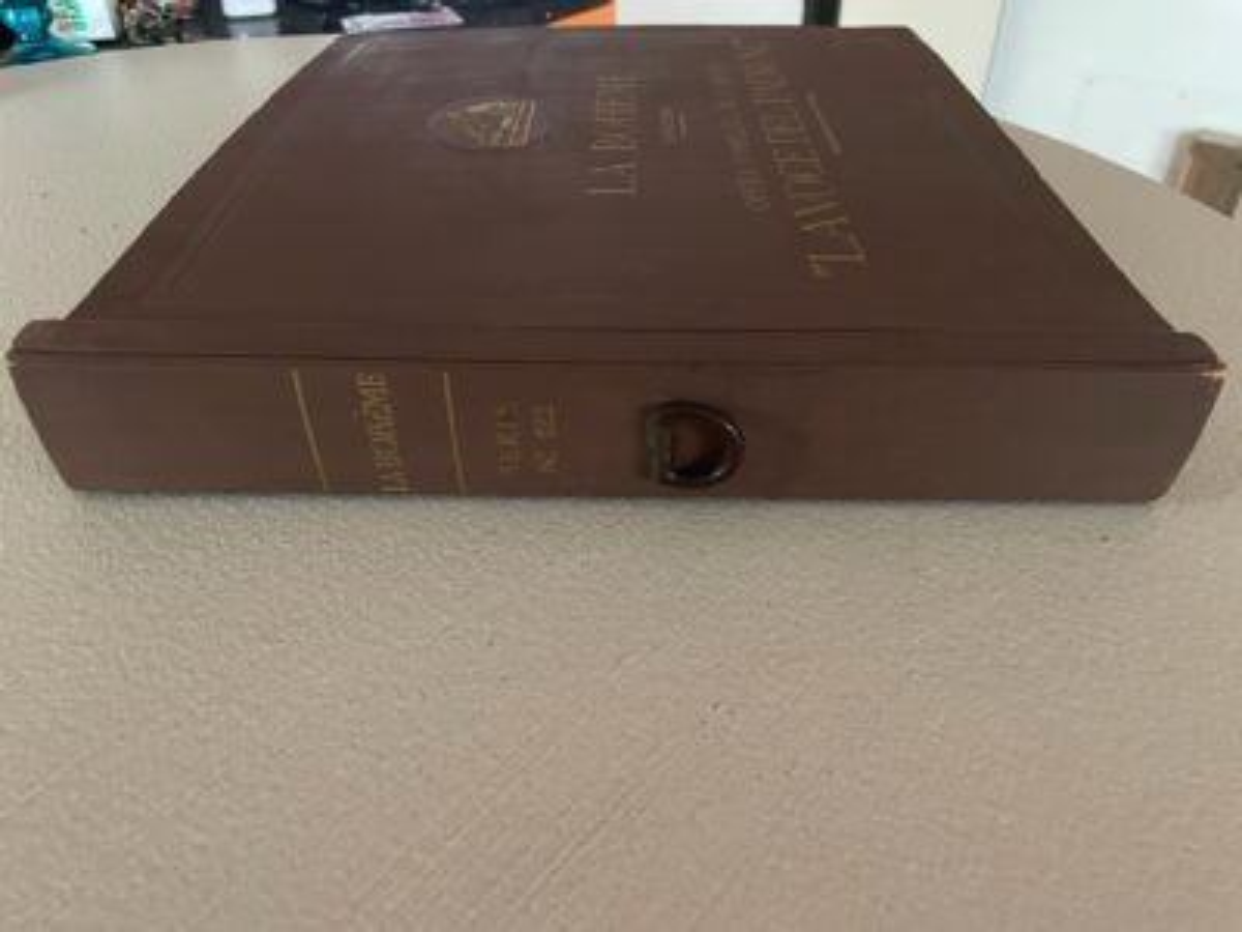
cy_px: 466
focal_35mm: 26
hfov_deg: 67.3
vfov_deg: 53.1
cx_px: 621
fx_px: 933
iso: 640
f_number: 1.6
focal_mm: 4.2
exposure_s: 1/25
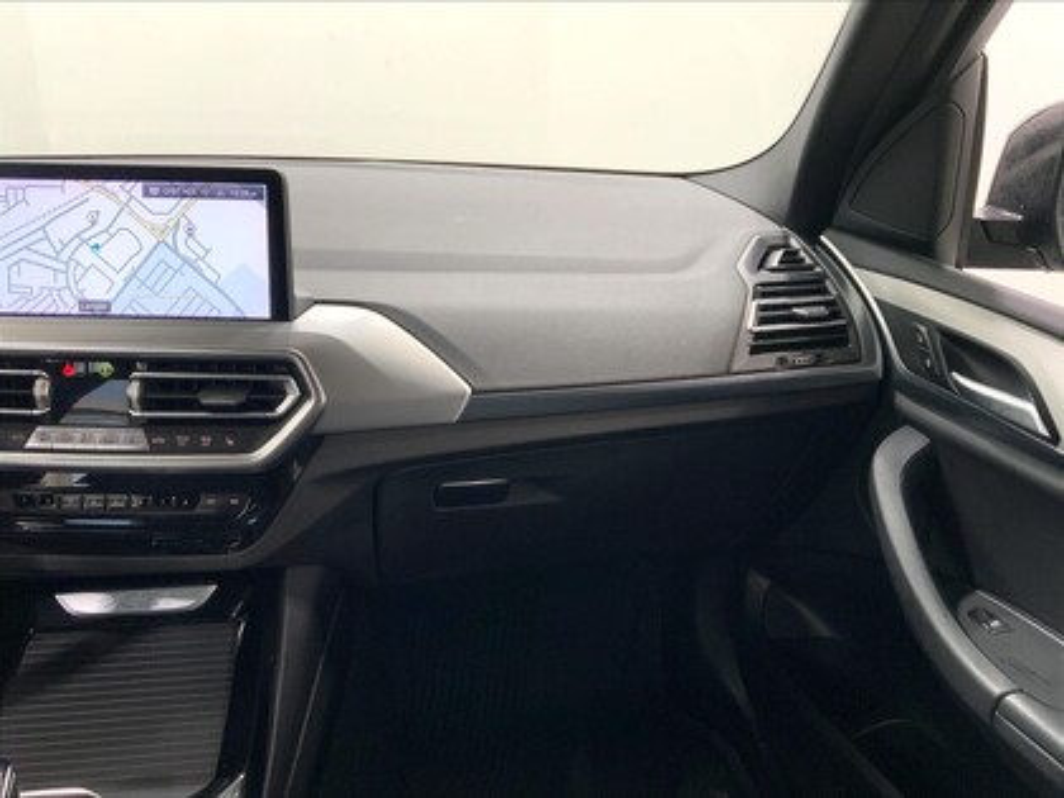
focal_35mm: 29
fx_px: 891
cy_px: 399
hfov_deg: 61.7
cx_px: 532
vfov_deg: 48.2
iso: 32
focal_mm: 3
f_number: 1.8
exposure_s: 1/81
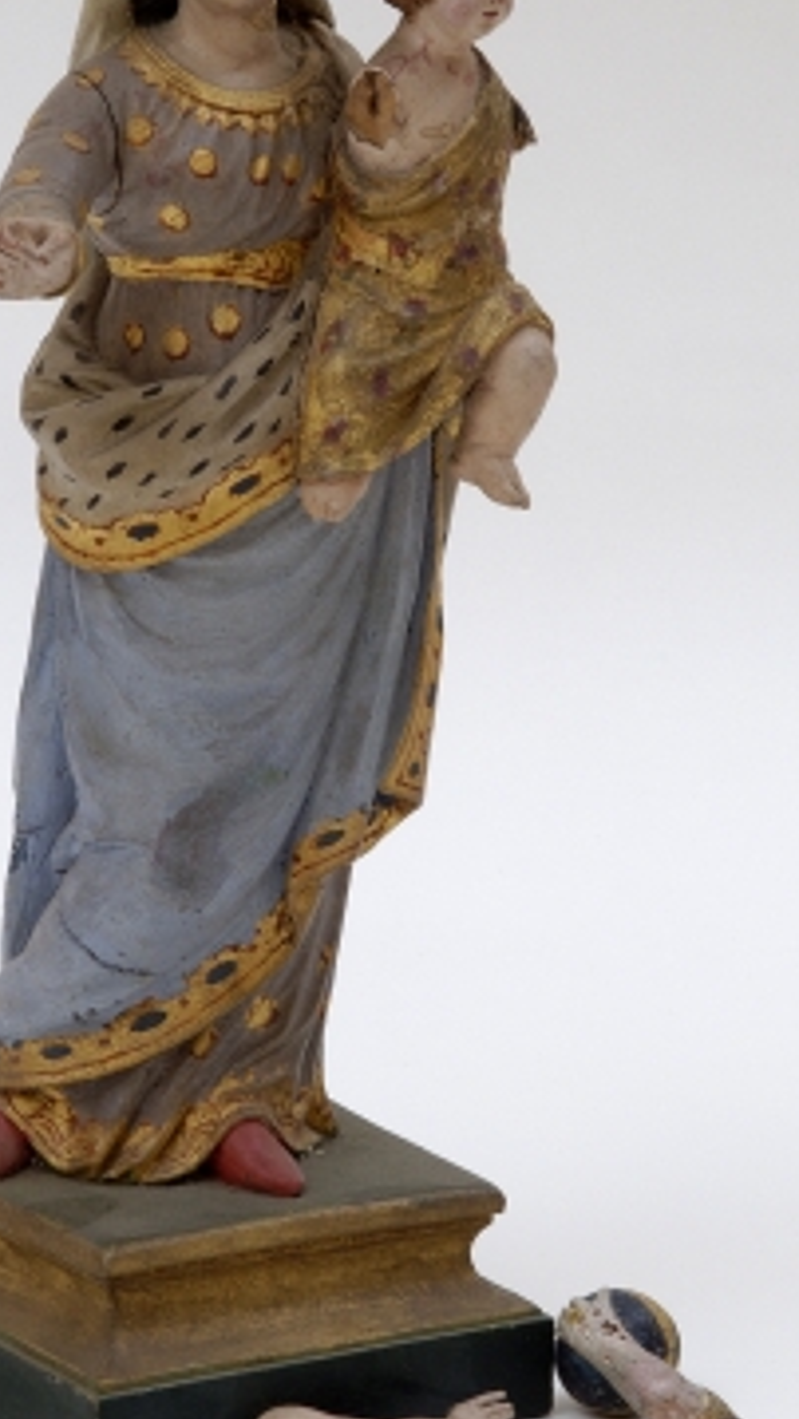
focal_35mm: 235
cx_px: 340
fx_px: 8839
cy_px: 605
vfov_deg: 9.2
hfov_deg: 5.2
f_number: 22
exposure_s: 1/60
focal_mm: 105
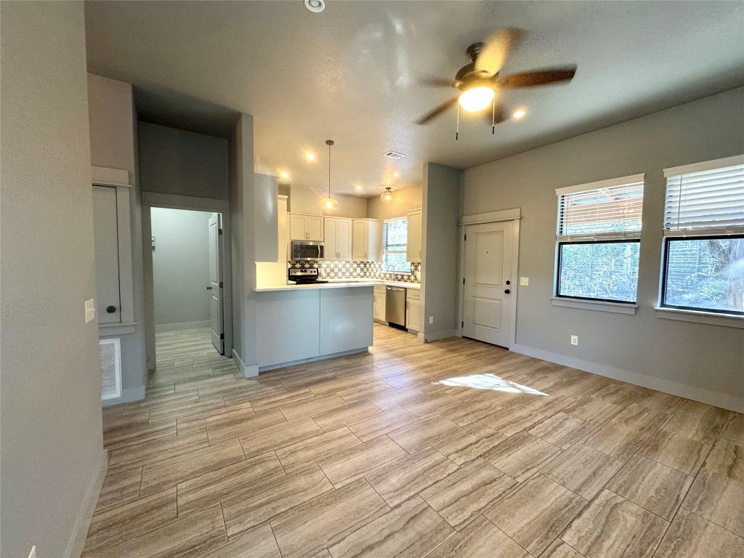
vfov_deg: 85.7
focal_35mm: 14
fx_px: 301
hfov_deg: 102.1
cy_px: 279
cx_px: 372
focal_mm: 2.22
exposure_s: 1/60
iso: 320
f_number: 2.2
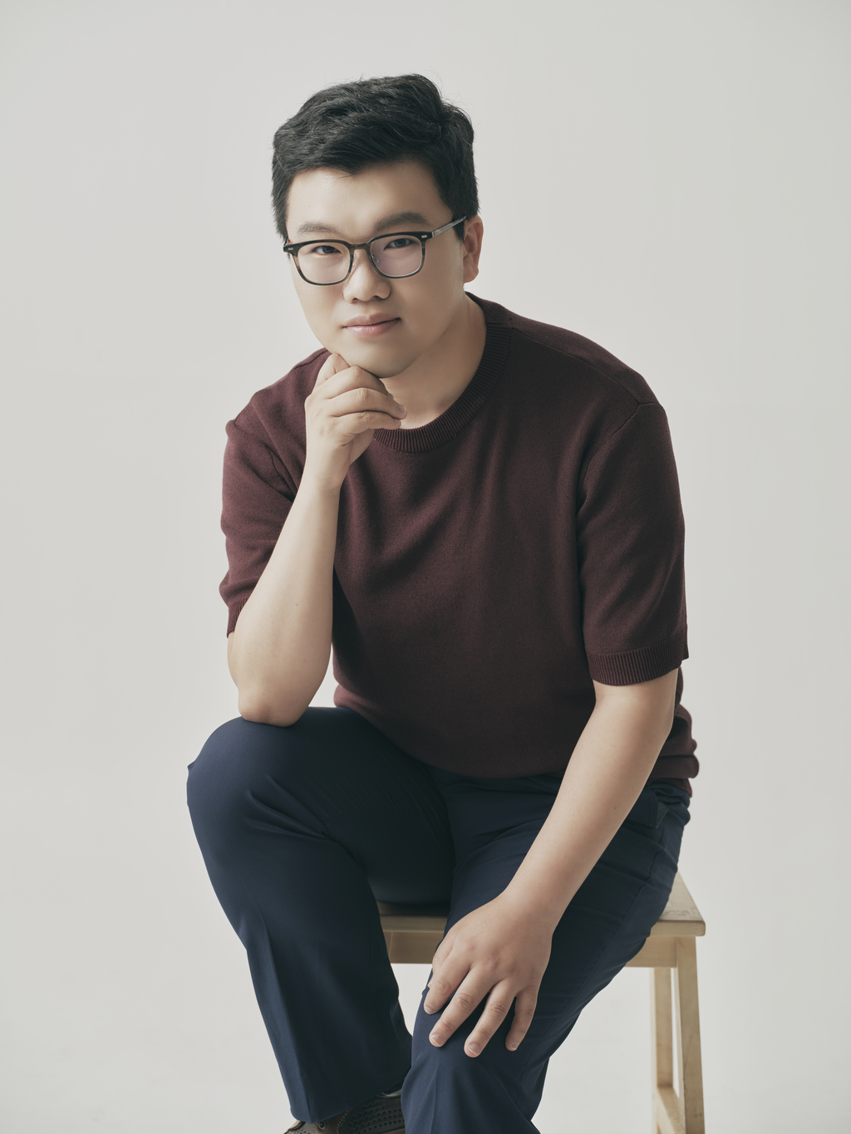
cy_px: 567
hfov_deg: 18.7
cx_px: 426
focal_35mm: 79
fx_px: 2589
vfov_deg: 24.7
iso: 100
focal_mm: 100
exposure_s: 1/125
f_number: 5.6
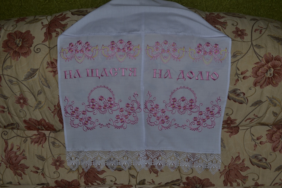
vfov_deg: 31.9
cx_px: 141
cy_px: 94
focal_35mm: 42
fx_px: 329
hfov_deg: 46.4
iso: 100
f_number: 8
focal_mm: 28
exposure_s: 1/60
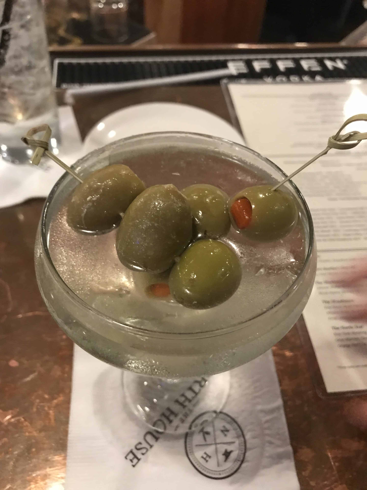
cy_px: 245
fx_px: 396
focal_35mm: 28
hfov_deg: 49.7
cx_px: 184
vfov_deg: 63.4
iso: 100
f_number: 1.8
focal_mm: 3.99
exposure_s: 1/5
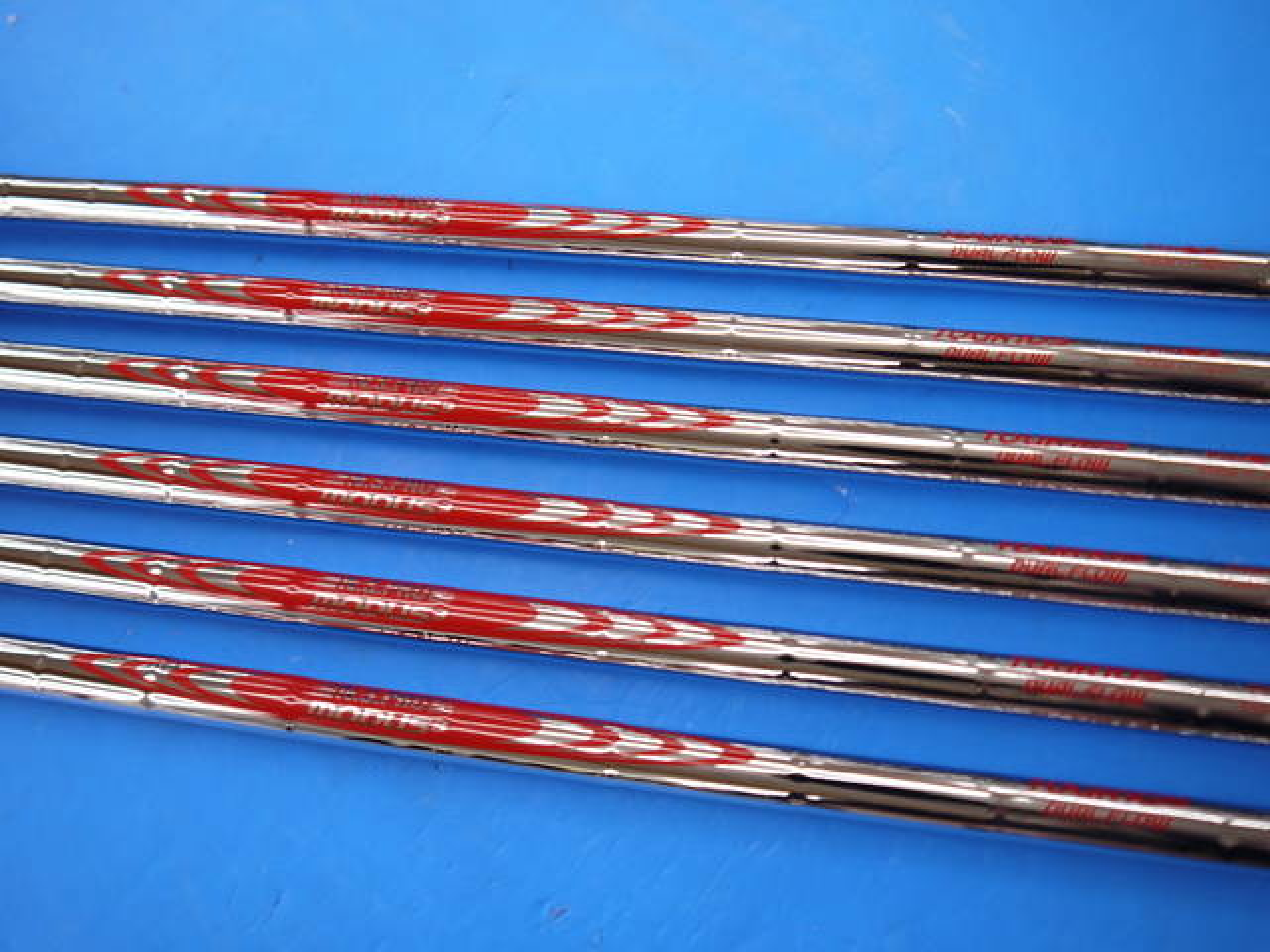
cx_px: 635
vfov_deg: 46.8
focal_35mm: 30
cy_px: 476
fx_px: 1101
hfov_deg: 60.0
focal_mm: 15
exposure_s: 1/80
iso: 160
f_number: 3.5
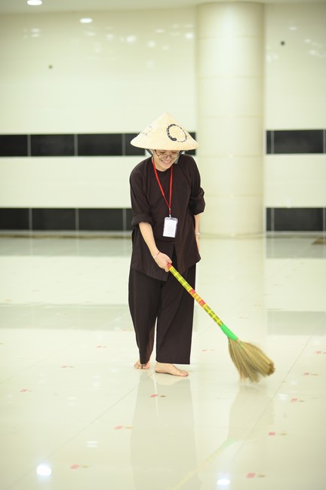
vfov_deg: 23.9
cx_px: 163
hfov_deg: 16.0
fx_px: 1157
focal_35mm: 85
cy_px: 245
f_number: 2.2
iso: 1250
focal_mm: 85
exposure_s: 1/200
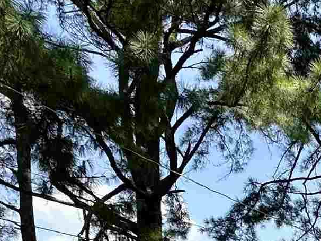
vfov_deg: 16.6
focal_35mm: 71
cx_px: 454
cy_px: 457
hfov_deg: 23.2
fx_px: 658
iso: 40
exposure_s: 1/972
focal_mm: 2.22
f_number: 2.2
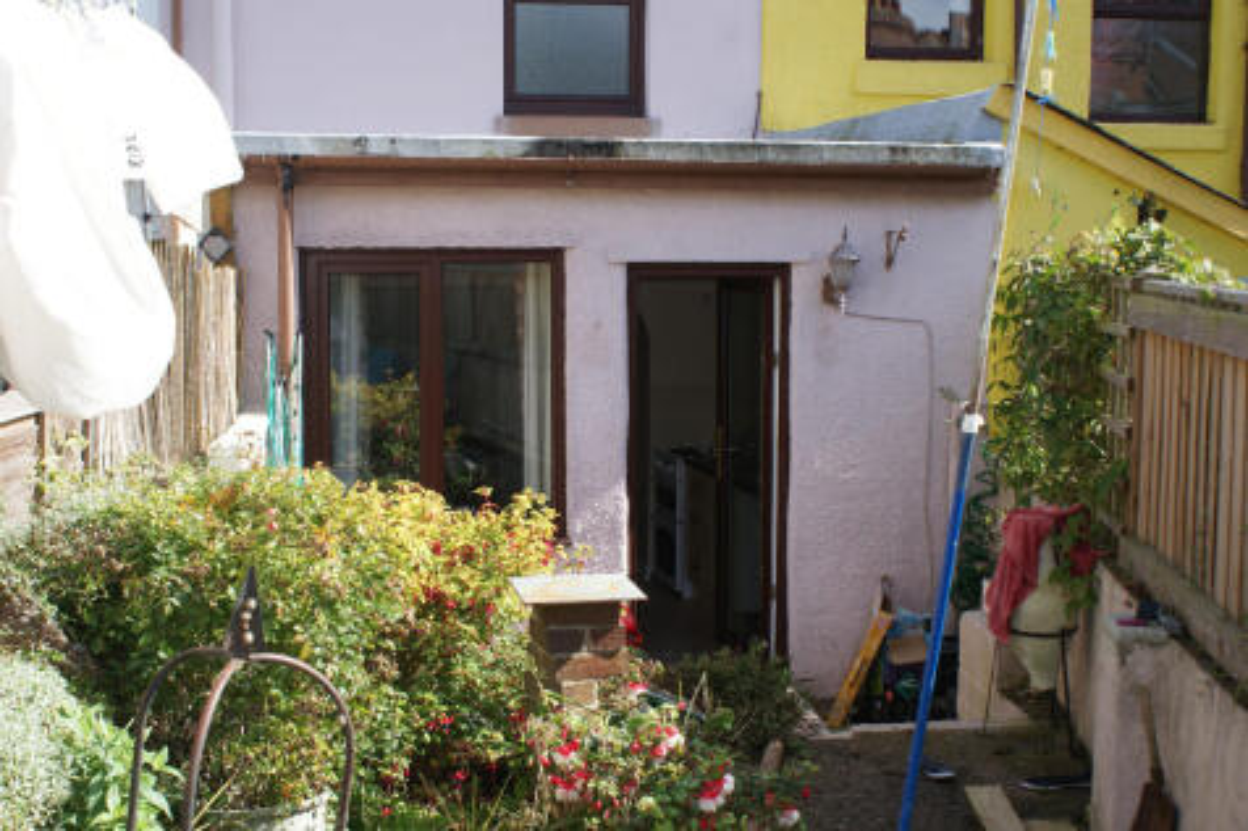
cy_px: 416
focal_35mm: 45
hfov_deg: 43.6
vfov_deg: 29.8
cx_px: 624
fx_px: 1559
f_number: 8
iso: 100
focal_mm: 30
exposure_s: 1/160
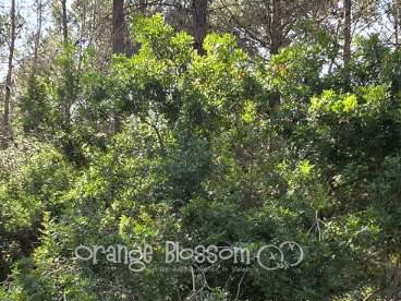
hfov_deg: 36.2
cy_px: 255
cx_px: 190
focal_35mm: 53
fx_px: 614
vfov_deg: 26.8
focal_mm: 2.2
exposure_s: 1/526
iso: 50
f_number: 2.2
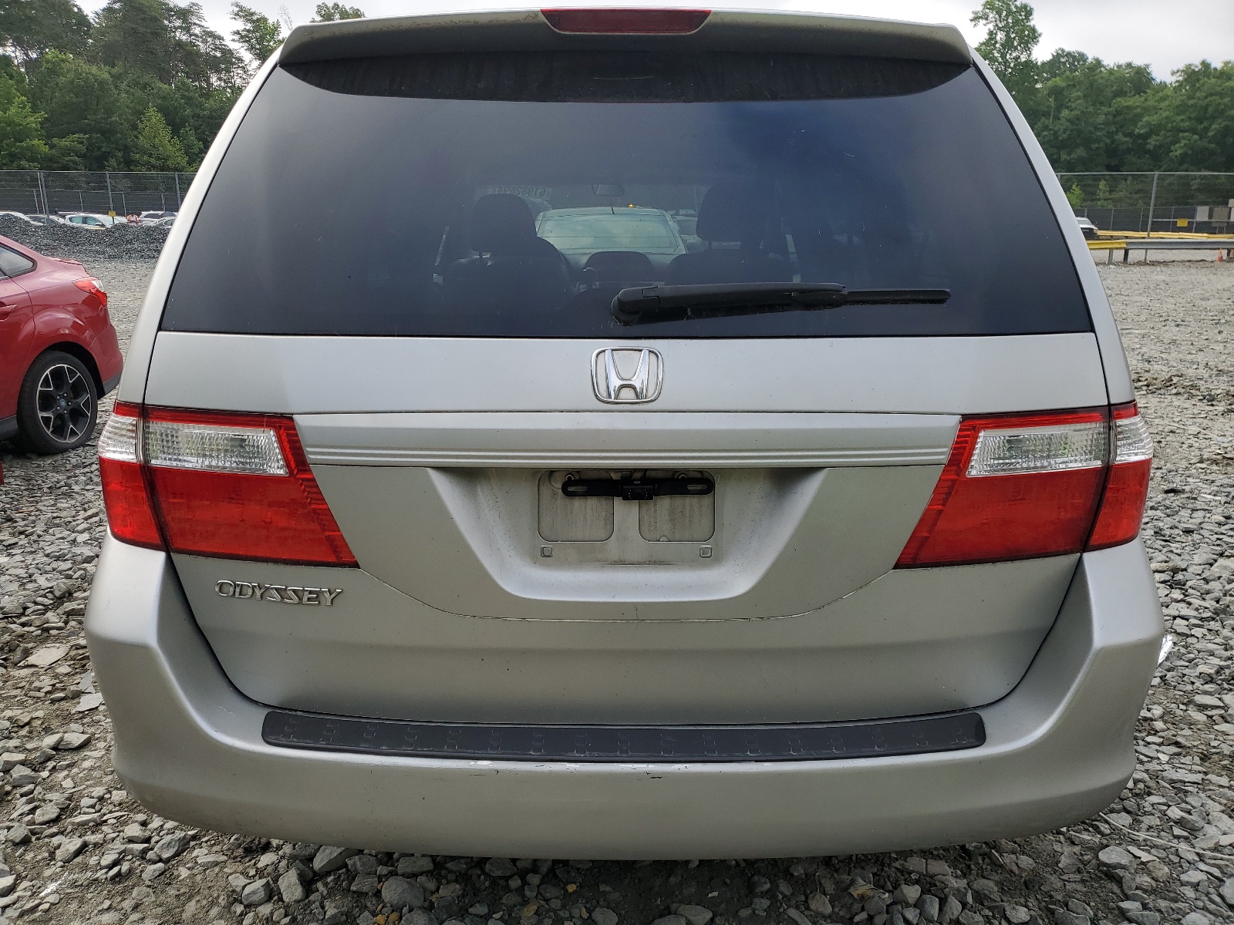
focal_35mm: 26
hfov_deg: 67.3
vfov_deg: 53.1
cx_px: 617
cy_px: 462
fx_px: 927
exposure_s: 1/1429
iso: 50
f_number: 1.5
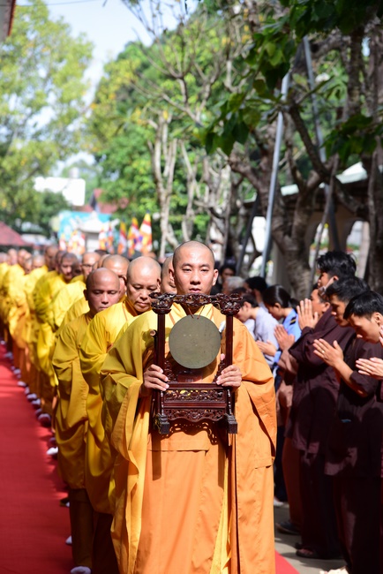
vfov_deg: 19.4
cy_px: 287
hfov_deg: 13.1
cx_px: 192
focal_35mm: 105
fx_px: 1674
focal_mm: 105
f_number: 5.6
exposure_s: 1/500
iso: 320
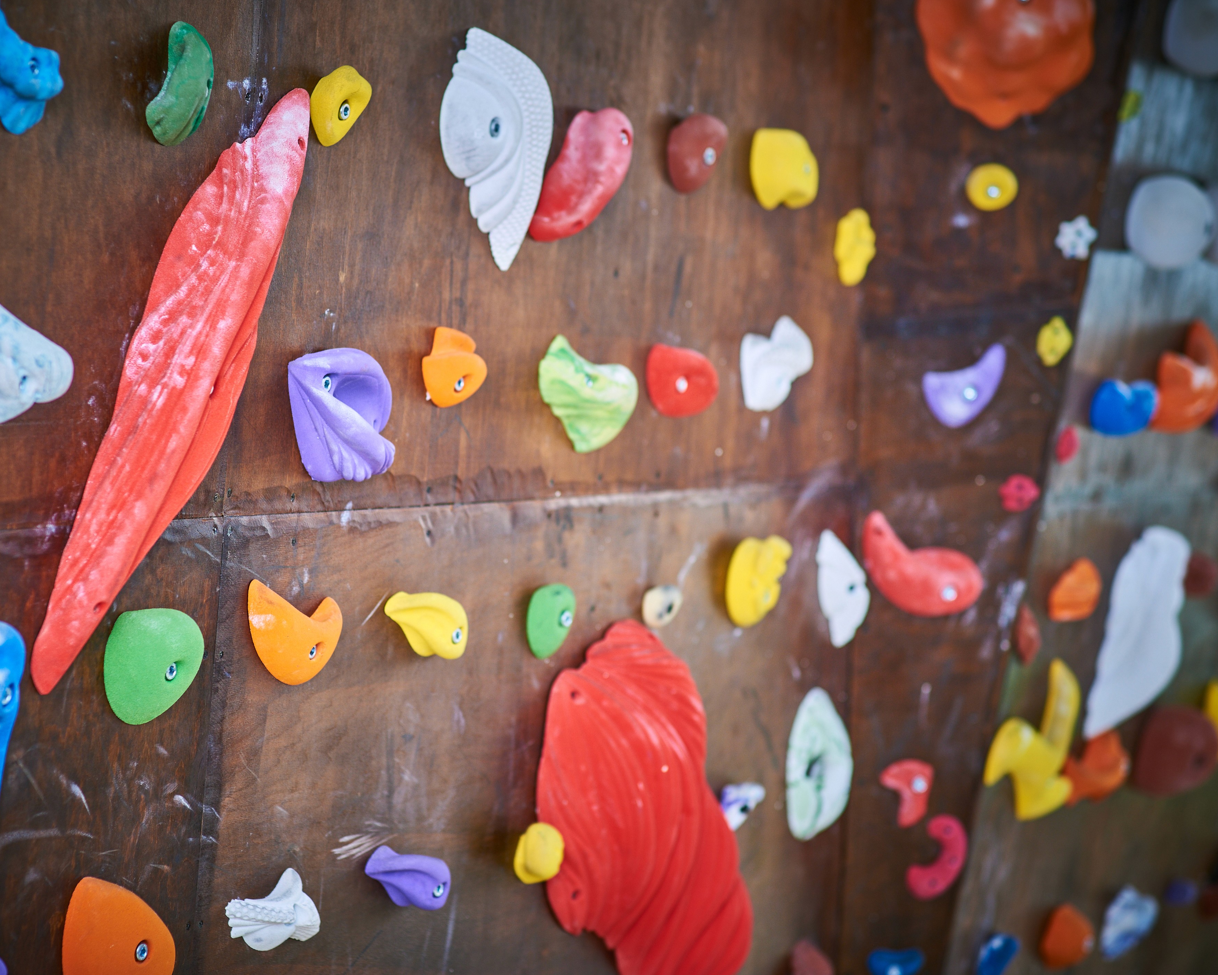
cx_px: 516
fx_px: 3461
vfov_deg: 16.0
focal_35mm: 96
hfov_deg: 19.9
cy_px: 487
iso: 200
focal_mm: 85
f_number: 2.5
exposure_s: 1/200
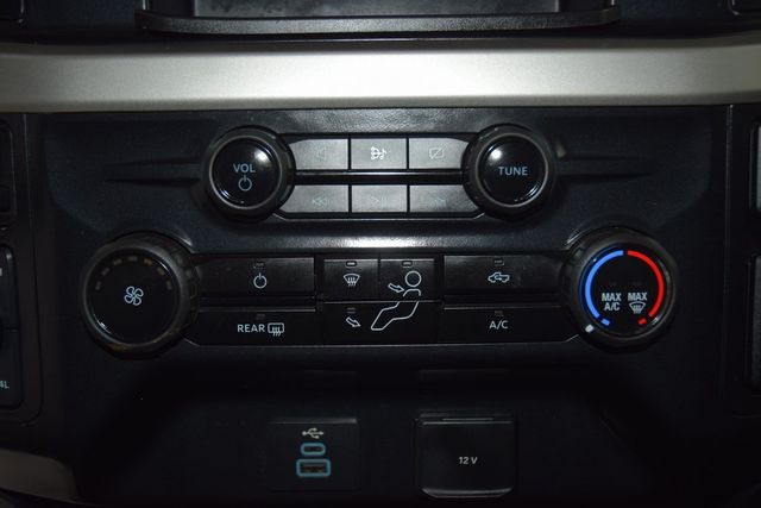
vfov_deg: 33.0
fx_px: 856
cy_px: 254
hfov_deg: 47.9
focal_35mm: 40
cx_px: 380
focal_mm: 27
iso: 280
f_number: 3.8
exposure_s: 1/30
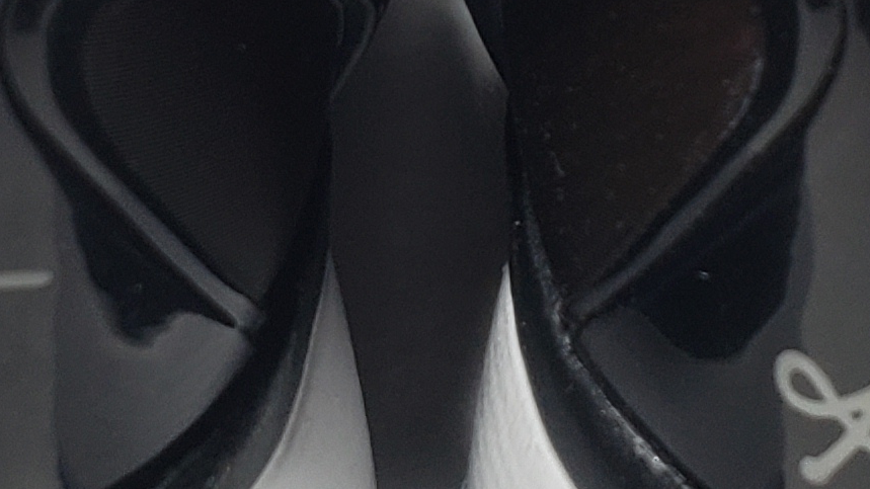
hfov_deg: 16.1
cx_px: 367
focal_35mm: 133
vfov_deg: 9.1
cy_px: 31
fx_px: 3068
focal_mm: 4.3
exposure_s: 1/144
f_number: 2.4
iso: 50
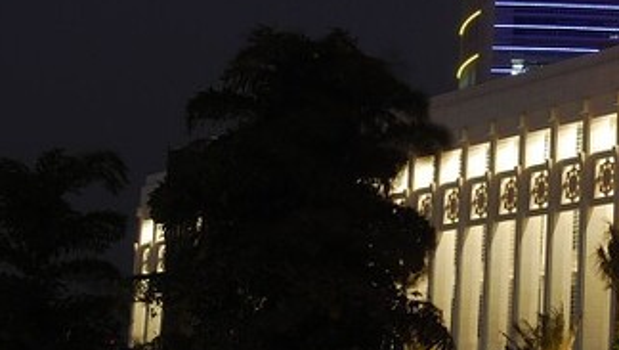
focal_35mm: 128
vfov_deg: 9.3
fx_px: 2103
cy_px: -146
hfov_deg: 15.1
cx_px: 1018
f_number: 11
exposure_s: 4
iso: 100
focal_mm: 22
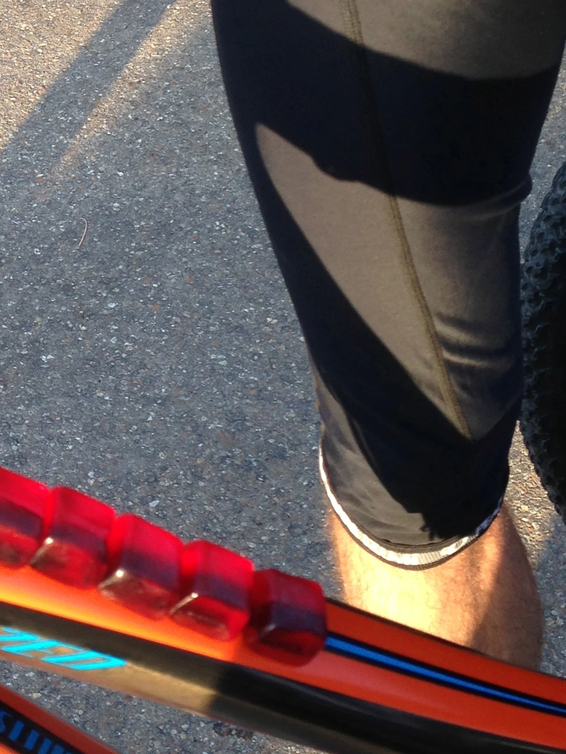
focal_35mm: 79
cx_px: 36
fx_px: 1721
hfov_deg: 18.3
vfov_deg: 24.6
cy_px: 248
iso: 50
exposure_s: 1/158
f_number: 2.4
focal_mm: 4.13
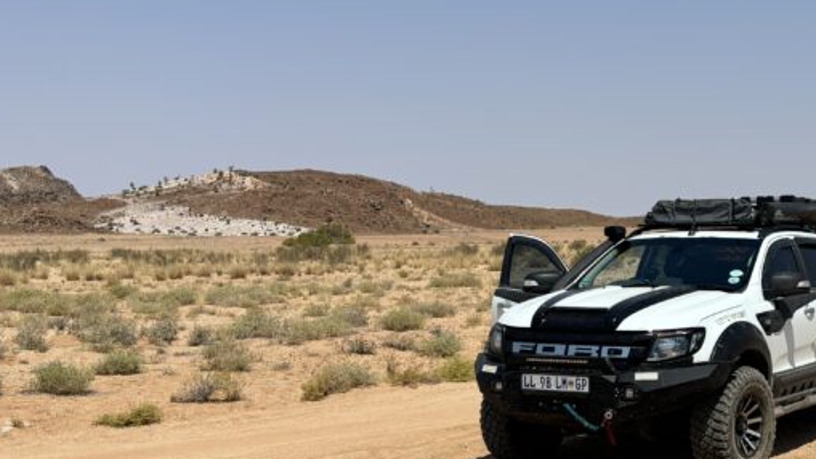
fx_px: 1233
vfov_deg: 21.0
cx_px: 625
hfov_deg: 35.7
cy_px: 315
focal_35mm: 57
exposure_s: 1/7692
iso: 50
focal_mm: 5.96
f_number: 1.6
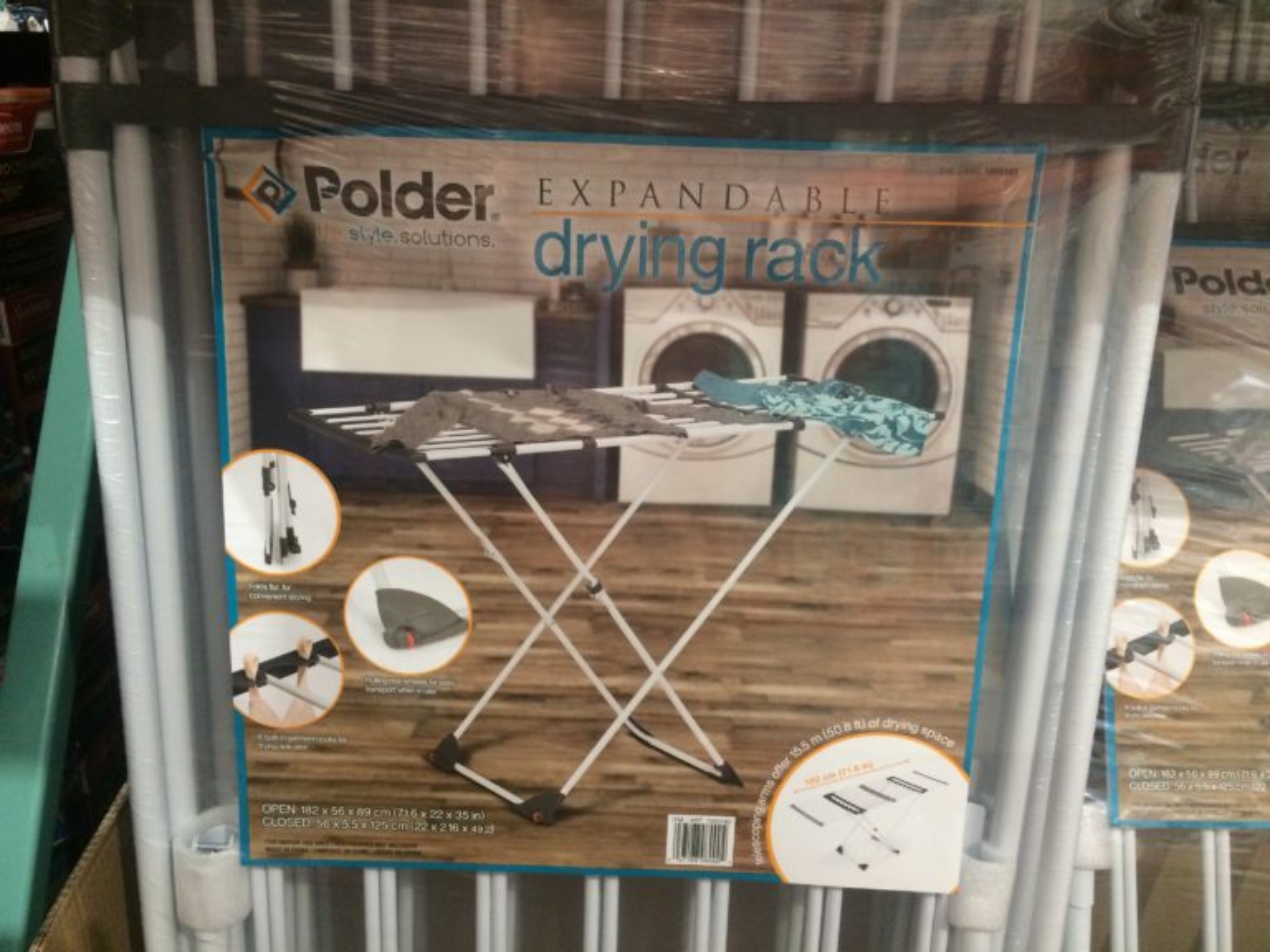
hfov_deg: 61.7
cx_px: 635
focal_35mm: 29
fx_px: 1064
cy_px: 476
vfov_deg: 48.2
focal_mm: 4.15
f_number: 2.2
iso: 250
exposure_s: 1/30
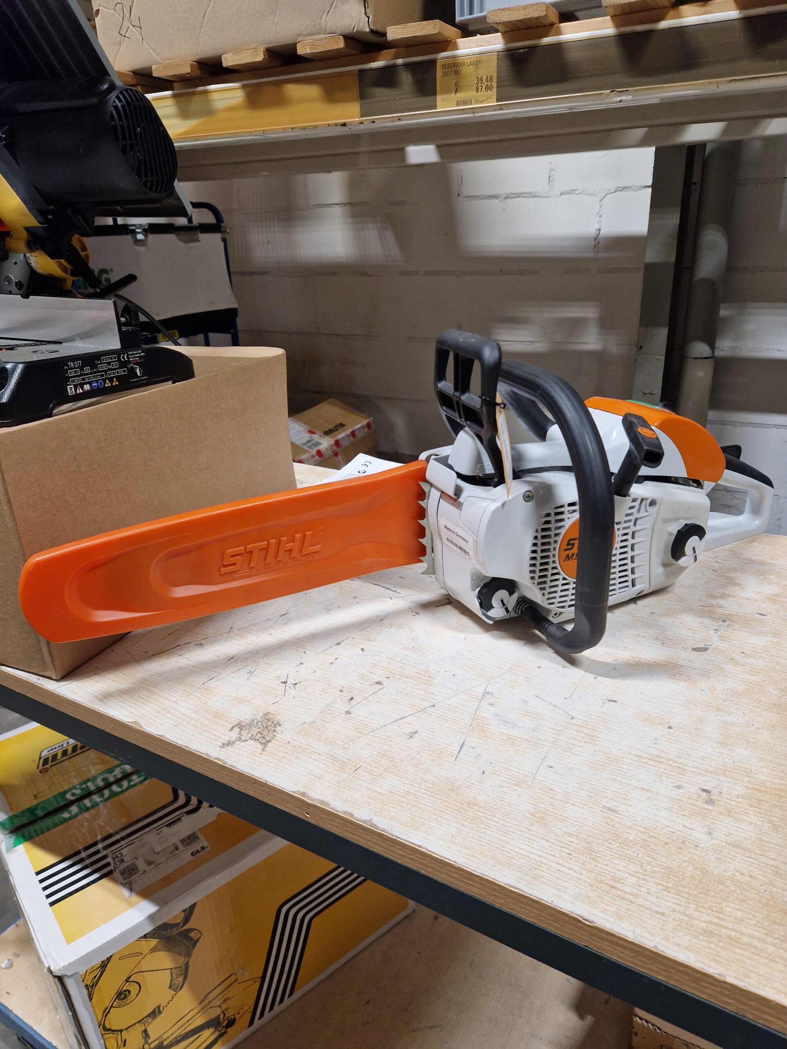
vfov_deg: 73.9
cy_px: 524
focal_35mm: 23
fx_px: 697
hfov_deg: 58.9
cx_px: 394
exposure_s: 1/100
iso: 50
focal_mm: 5.4
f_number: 1.8
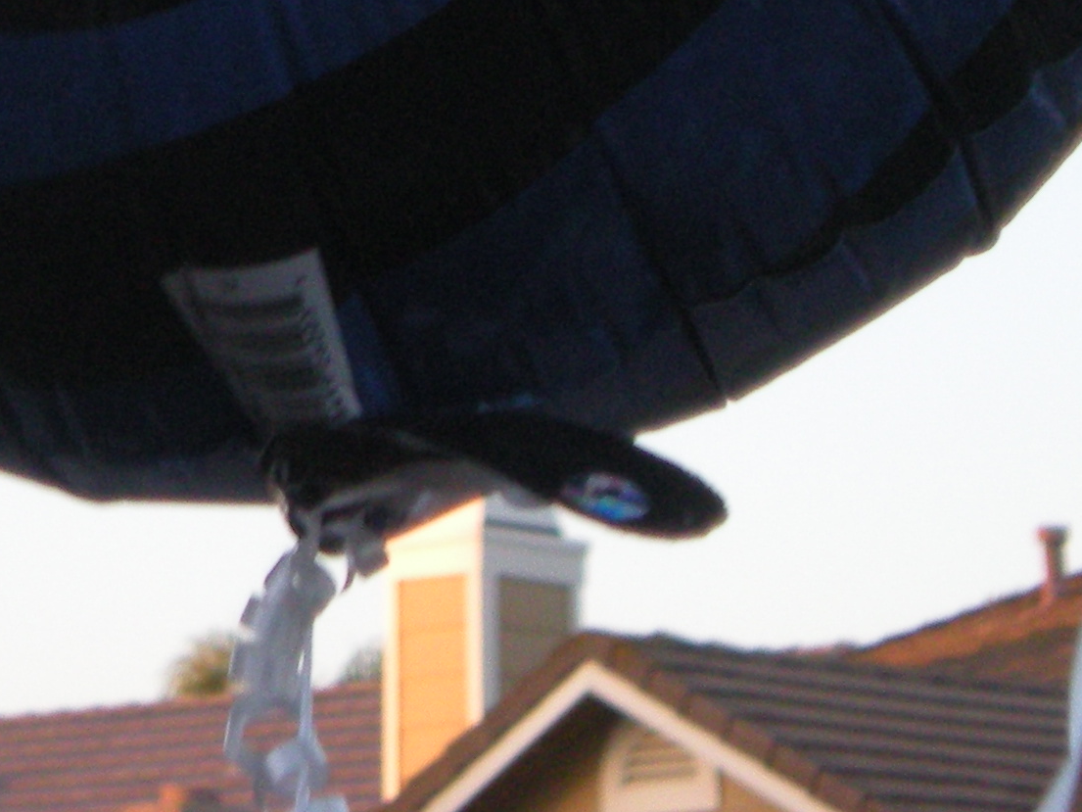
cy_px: -385
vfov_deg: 5.7
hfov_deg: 7.7
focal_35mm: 257
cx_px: 112
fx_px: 8034
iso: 200
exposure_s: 1/105
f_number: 5.1
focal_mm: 14.3
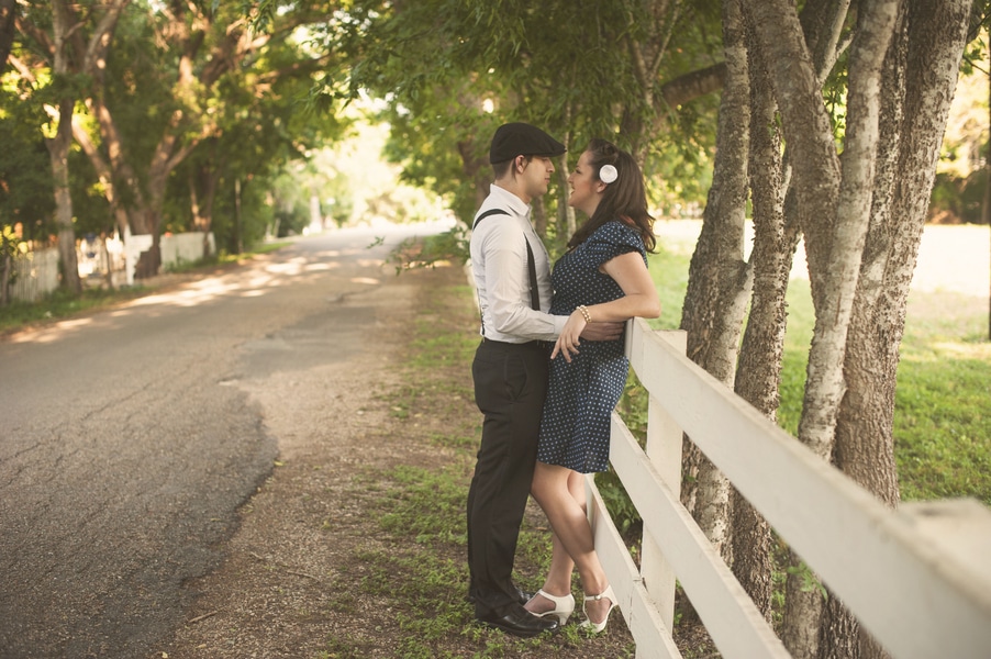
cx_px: 496
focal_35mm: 50
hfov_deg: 39.6
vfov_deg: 27.0
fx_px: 1375
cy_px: 330
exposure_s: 1/200
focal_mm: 50
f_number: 2.8
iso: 250
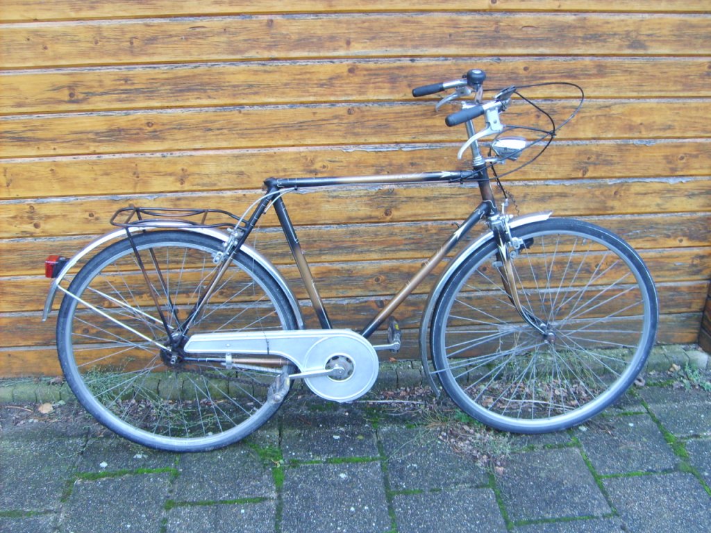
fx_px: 719
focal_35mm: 35
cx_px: 356
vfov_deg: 40.7
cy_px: 266
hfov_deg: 52.6
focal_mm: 5.8
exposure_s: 1/30
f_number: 2.8
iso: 93
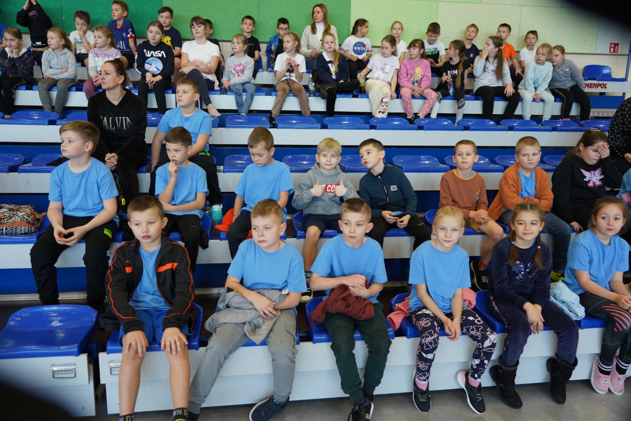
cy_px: 210
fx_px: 473
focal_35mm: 27
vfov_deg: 47.9
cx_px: 316
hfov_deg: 67.4
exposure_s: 1/100
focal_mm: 27
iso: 1250
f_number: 4
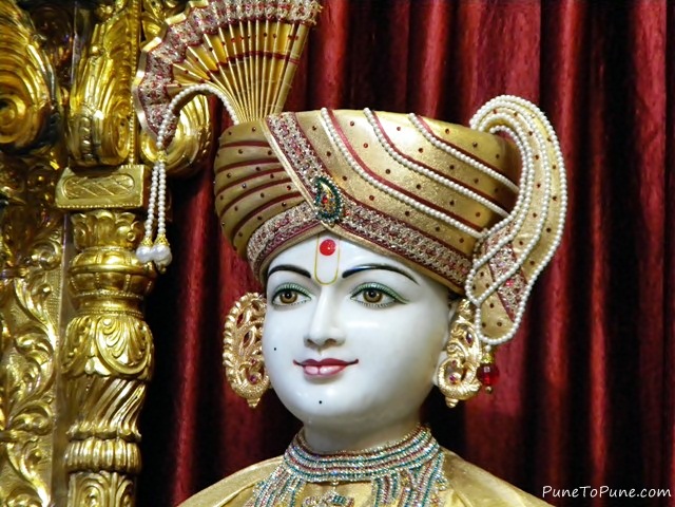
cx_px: 338
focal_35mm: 183
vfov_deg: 8.1
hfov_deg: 10.8
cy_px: 254
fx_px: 3568
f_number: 5.2
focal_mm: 33.1
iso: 400
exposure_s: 1/47.2
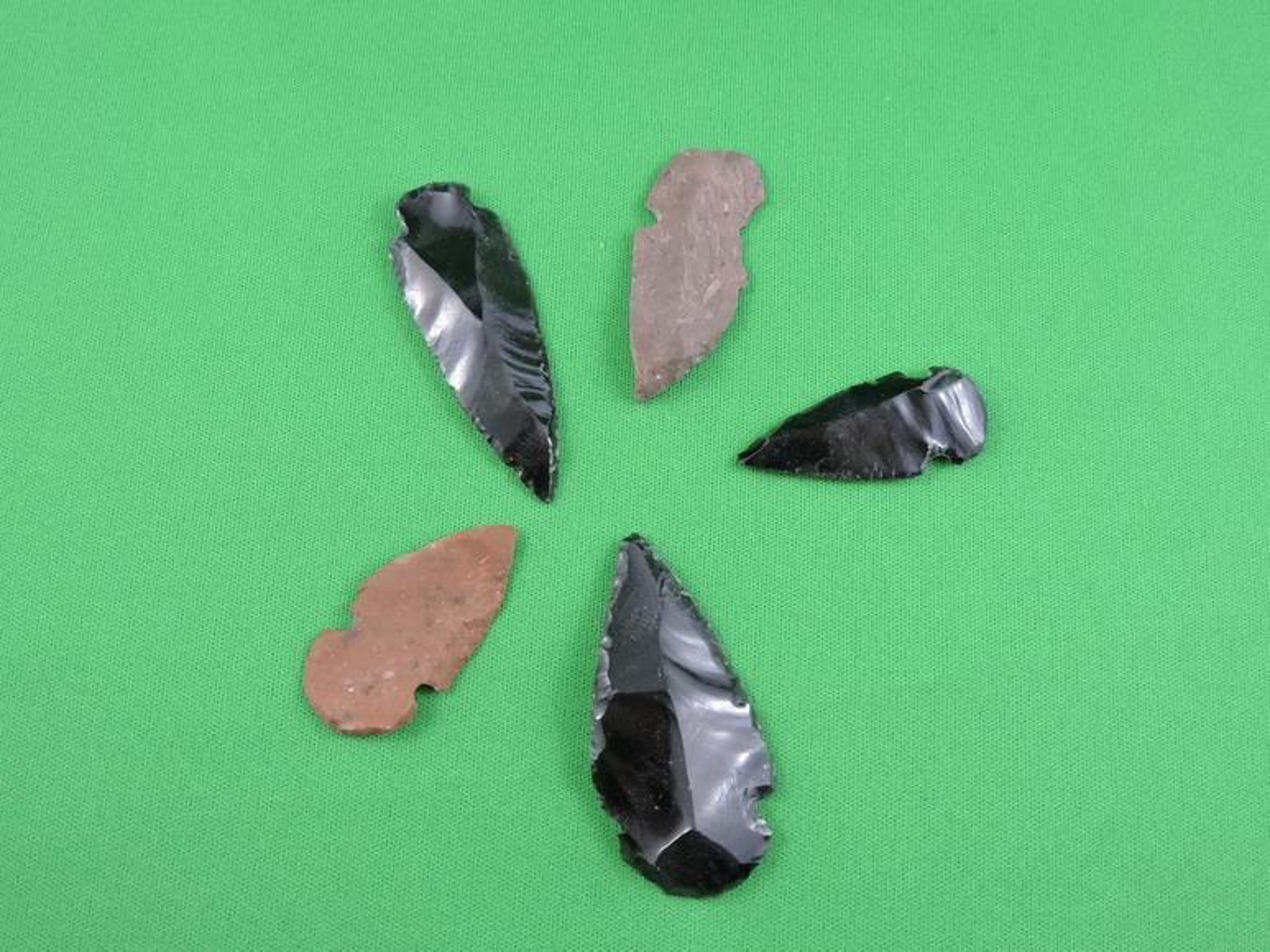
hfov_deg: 60.0
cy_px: 476
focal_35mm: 30
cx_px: 635
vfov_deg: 46.8
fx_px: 1101
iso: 720
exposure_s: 1/125
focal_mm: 5.4
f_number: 3.5
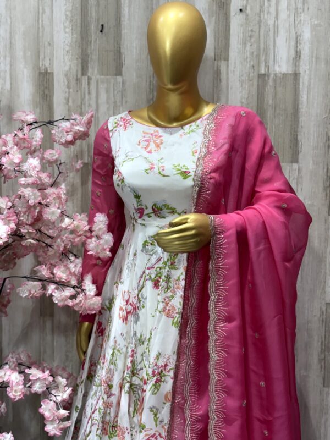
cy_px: 220
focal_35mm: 52
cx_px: 165
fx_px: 661
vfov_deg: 36.8
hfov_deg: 28.0
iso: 50
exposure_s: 1/100
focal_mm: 5.96
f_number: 1.6
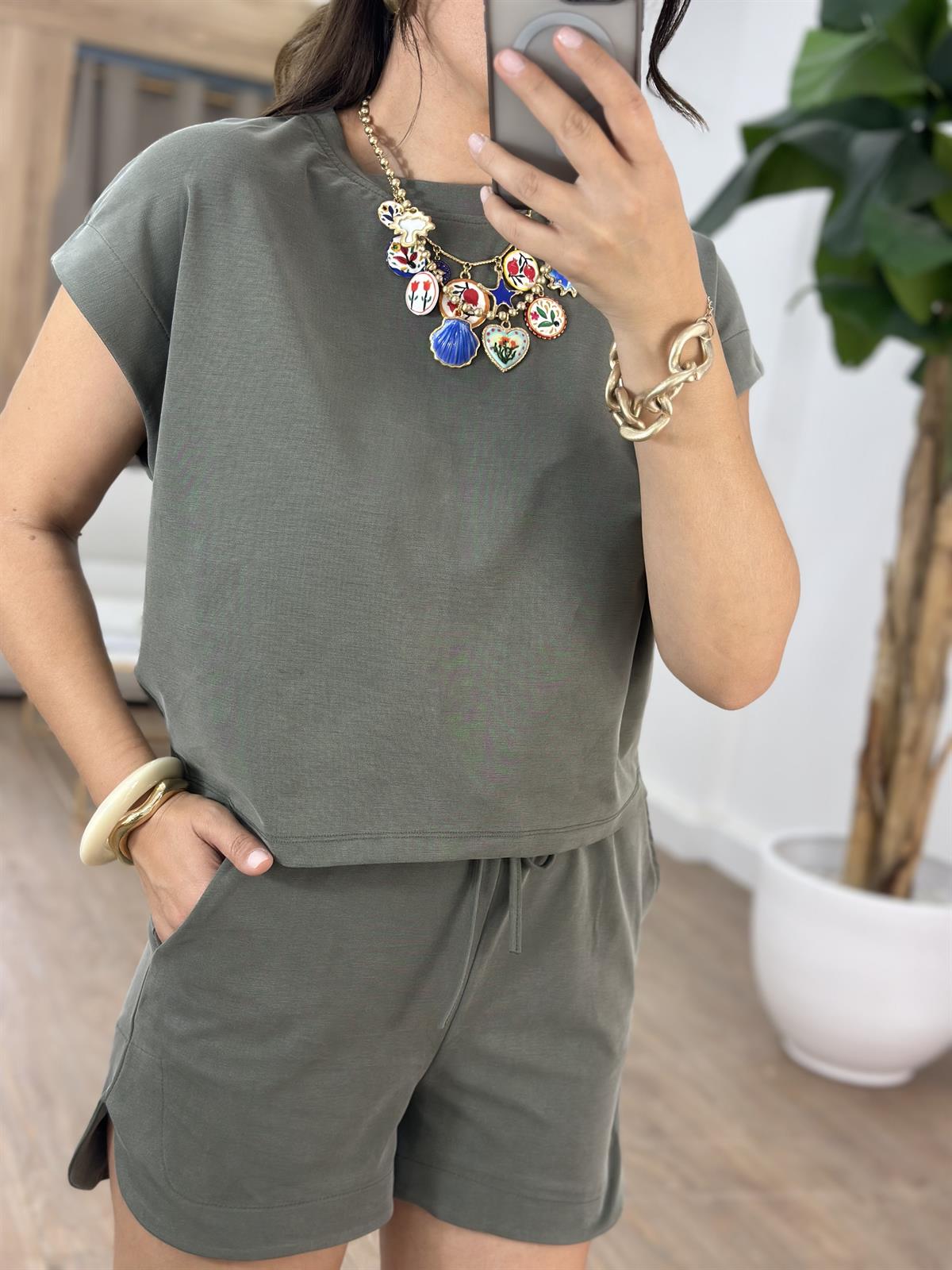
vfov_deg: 39.7
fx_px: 1760
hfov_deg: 30.3
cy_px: 635
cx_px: 476
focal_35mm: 48
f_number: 1.78
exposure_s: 1/100
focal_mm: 6.86
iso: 80
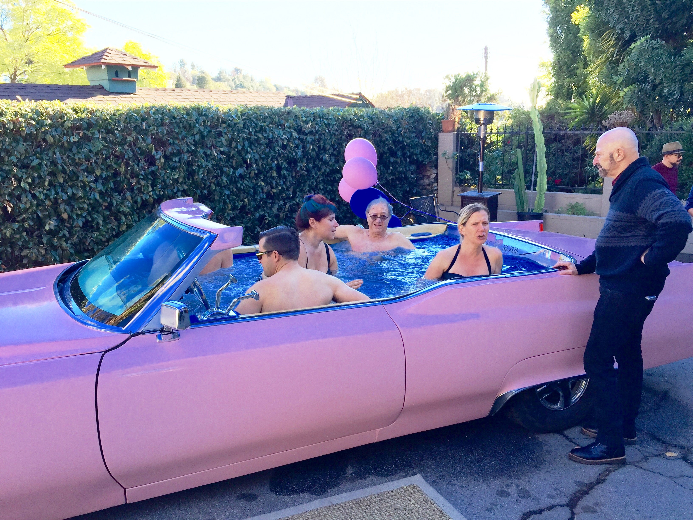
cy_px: 260
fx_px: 581
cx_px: 346
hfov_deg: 61.7
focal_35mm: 29
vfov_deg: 48.2
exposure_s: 1/316
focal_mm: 4.15
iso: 32
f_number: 2.2
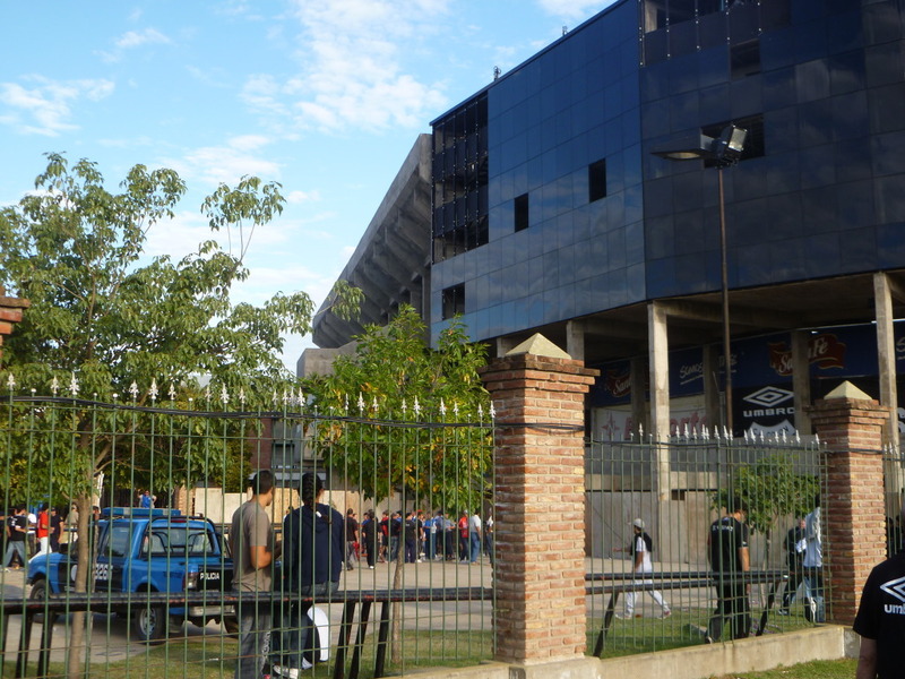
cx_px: 452
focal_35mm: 41
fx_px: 1072
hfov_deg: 45.8
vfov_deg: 35.1
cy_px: 340
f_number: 3.7
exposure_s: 1/250
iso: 80
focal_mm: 7.4
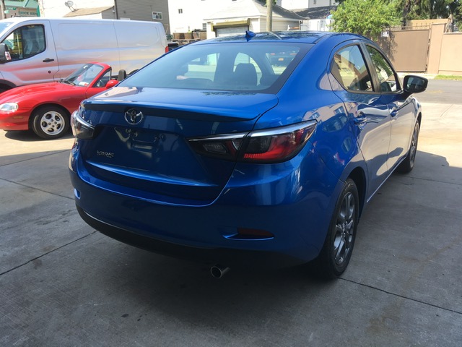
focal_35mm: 29
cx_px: 231
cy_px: 174
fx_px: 387
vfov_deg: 48.2
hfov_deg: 61.7
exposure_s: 1/420
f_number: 2.2
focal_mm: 4.15
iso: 25
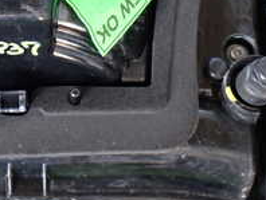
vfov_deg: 11.9
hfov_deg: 15.5
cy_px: 26
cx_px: -11
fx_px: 954
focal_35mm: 124
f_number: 2.8
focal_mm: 7.31
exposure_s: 1/40
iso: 400
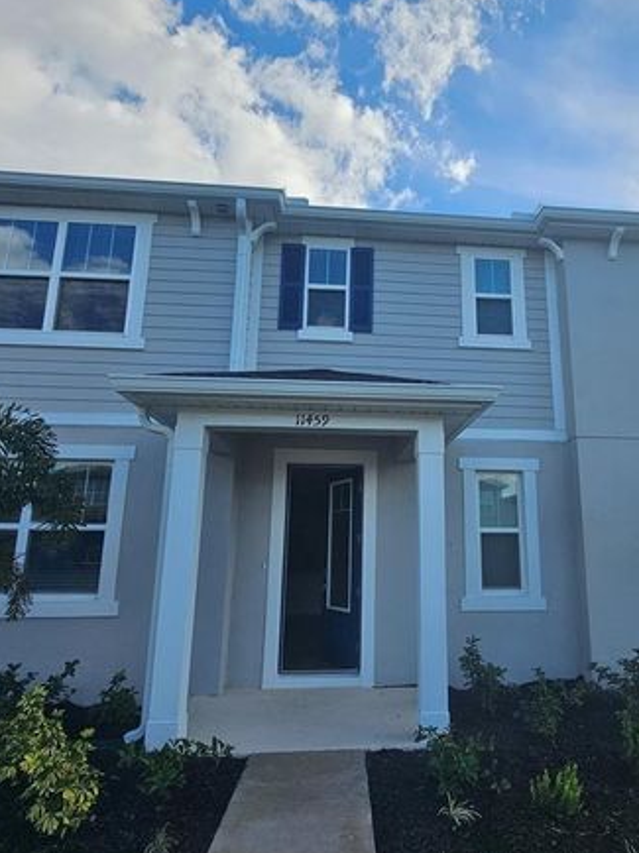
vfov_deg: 81.8
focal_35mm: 20
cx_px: 407
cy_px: 437
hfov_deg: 64.8
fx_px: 493
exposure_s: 1/1869
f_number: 2.2
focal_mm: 2.2
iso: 50
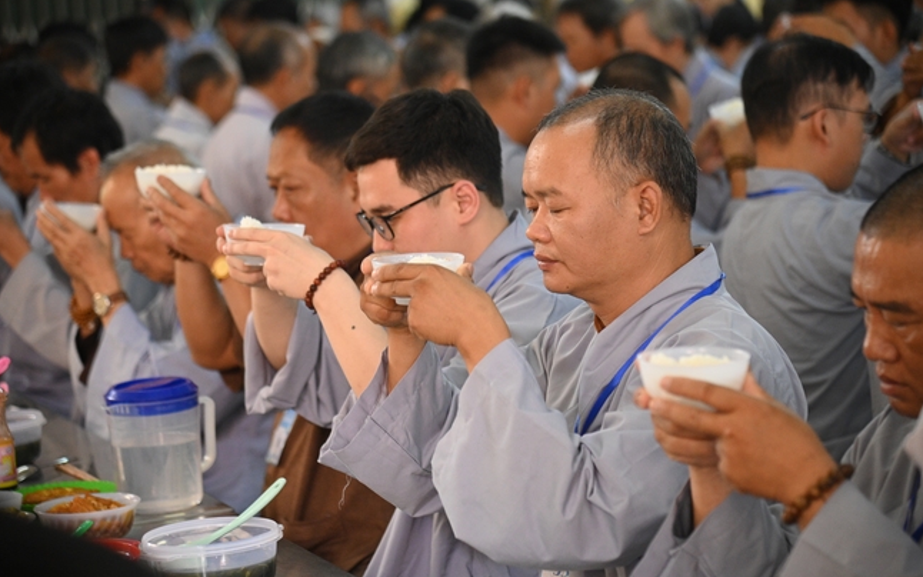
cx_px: 462
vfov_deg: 10.7
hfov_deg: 17.0
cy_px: 293
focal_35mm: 123
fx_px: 3095
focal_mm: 120
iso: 4000
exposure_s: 1/200
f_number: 4
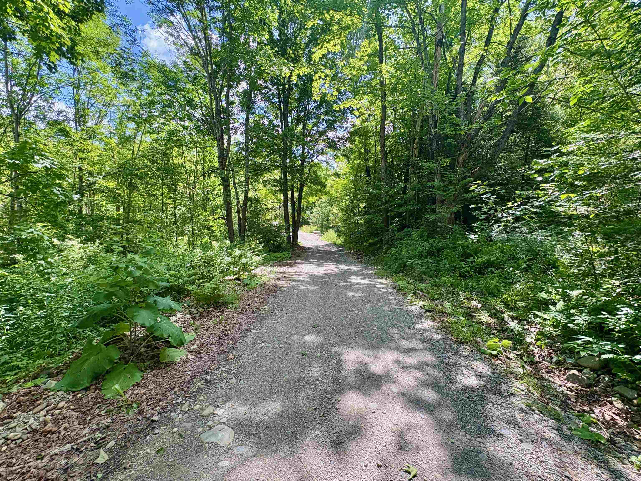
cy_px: 240
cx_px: 320
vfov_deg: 85.7
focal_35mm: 14
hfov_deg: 102.1
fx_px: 259
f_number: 2.2
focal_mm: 2.22
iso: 64
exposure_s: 1/254
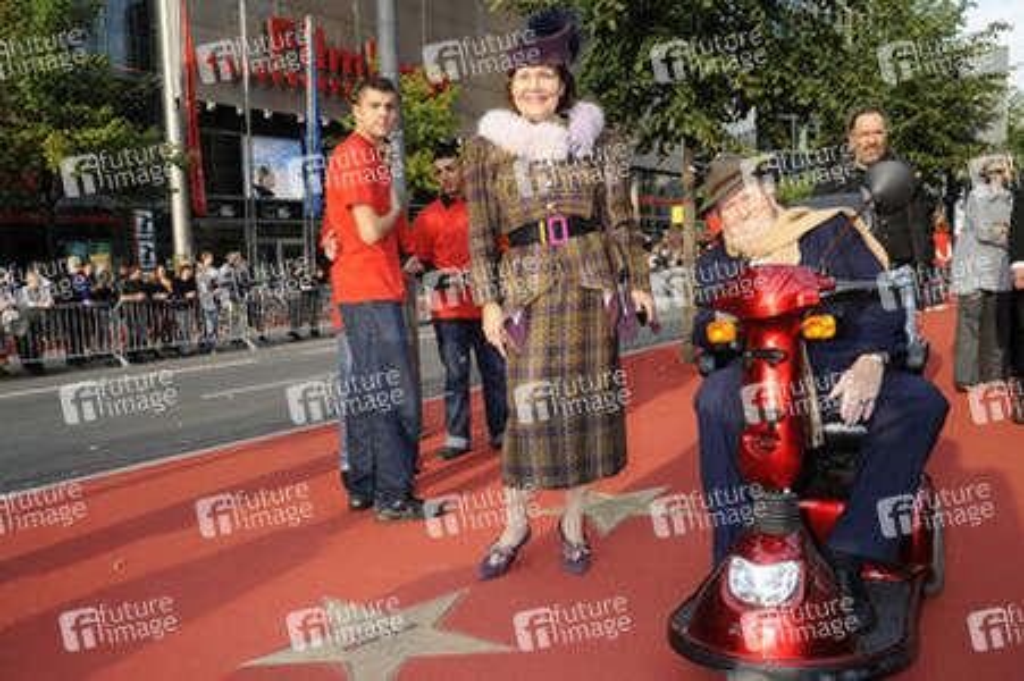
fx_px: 796
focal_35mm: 28
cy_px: 340
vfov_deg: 46.3
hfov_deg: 65.5
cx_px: 512
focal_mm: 28
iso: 500
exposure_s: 1/250
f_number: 8
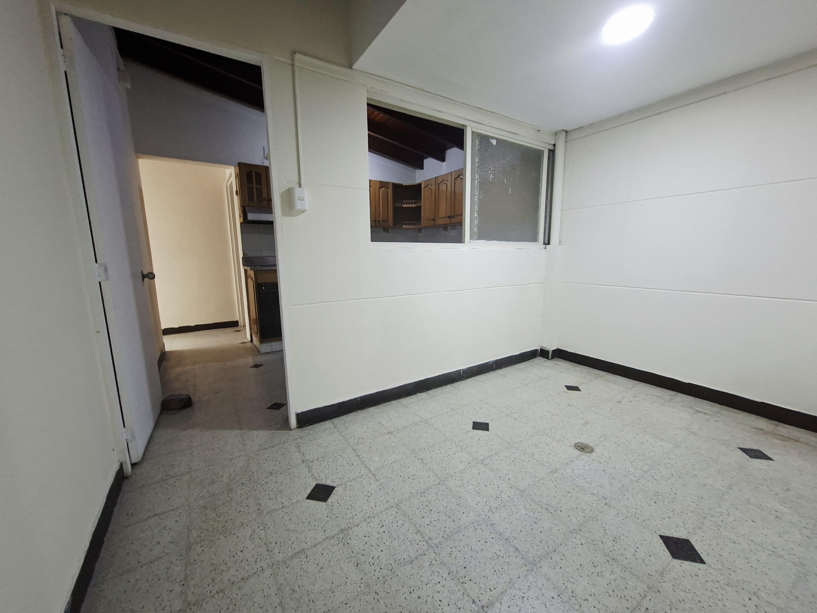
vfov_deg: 89.9
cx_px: 408
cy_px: 306
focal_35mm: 13
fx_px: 307
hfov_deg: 106.2
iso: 200
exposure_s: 1/24
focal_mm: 1.74
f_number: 2.2
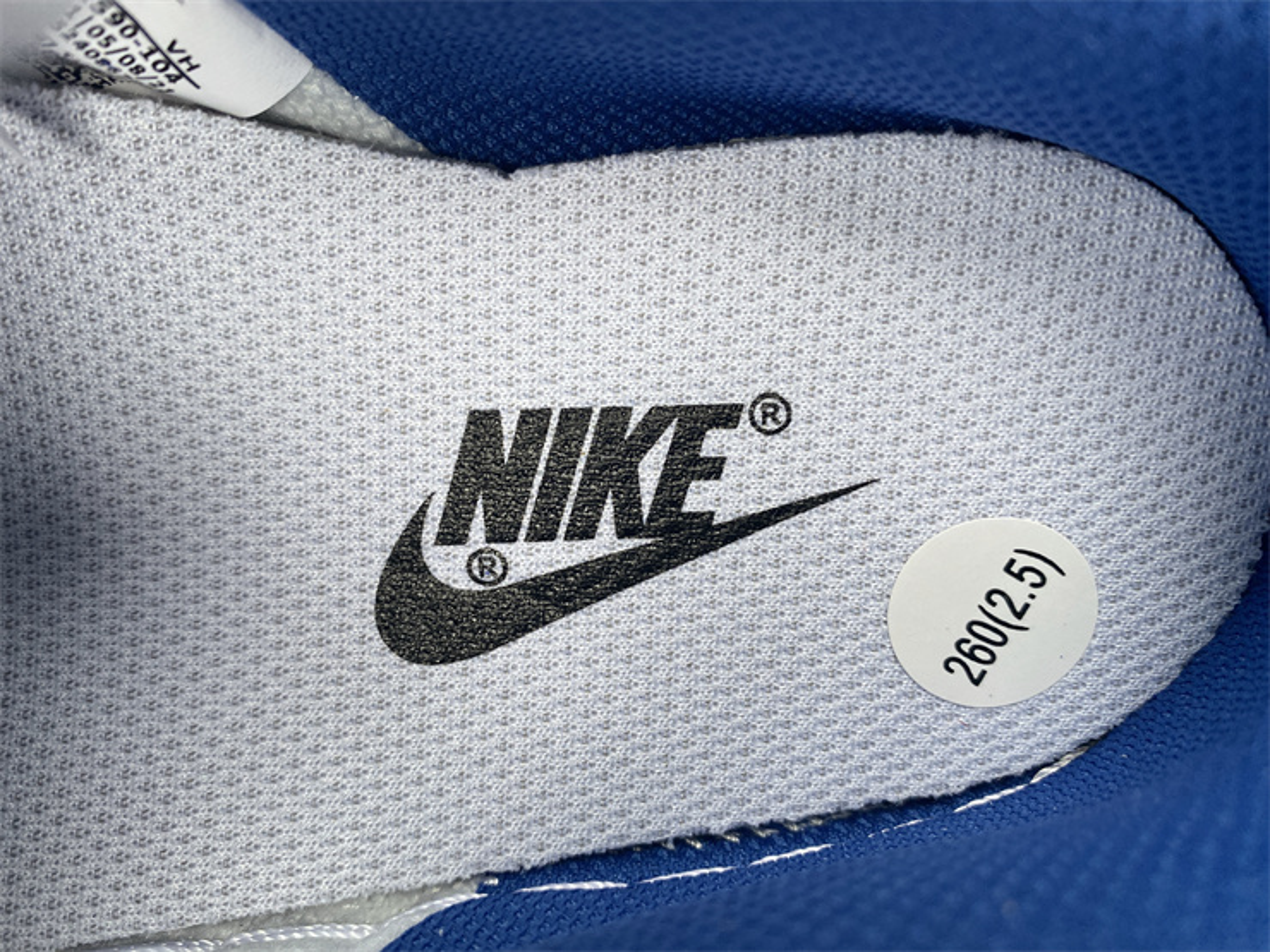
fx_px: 954
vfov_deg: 53.1
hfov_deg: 67.3
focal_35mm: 26
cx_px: 635
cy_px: 476
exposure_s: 1/84
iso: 125
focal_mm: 4.25
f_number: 1.8
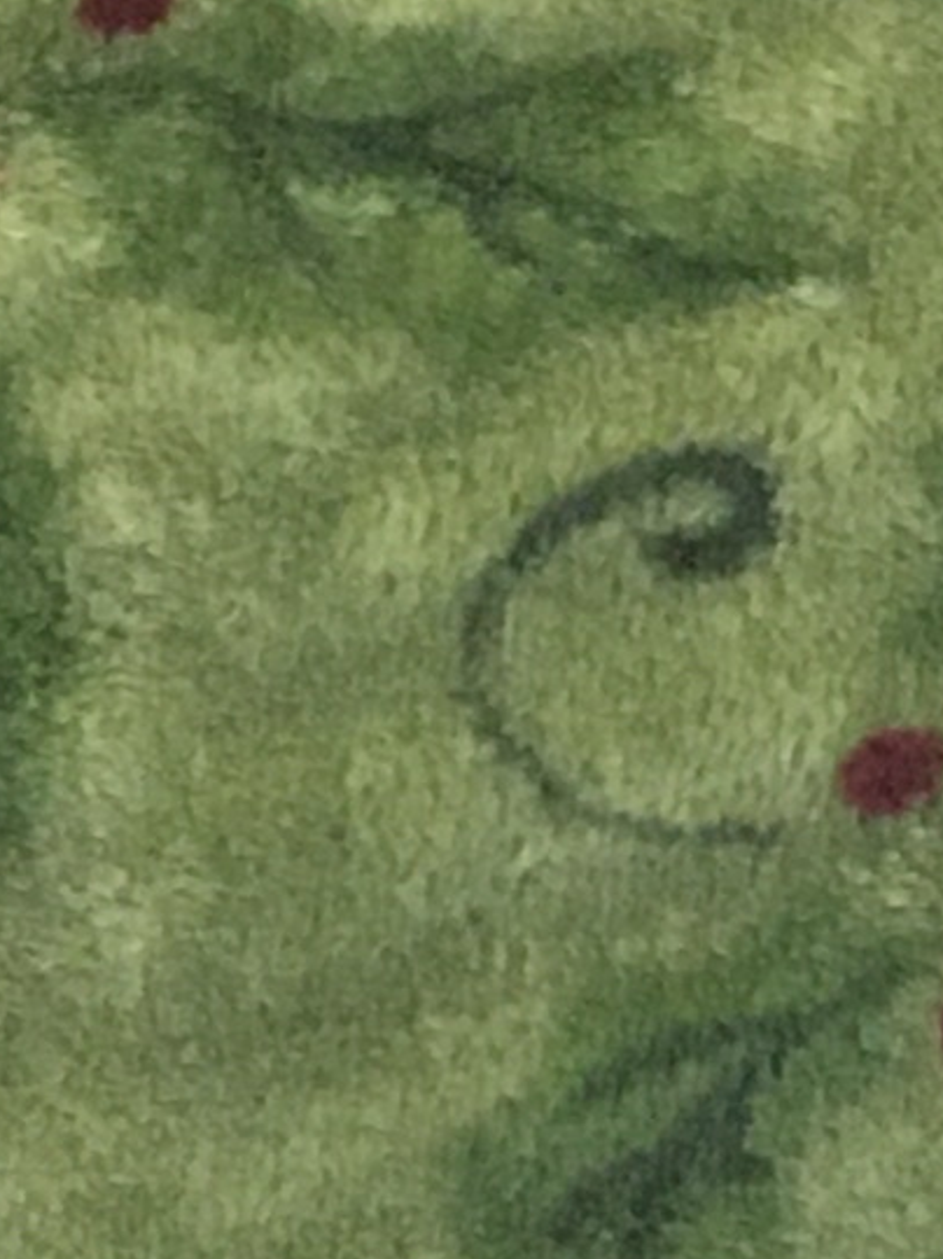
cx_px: 4078
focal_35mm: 217
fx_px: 7885
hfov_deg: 5.7
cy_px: -1497
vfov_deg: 8.5
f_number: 2.2
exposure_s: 1/30
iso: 125
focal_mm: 4.15
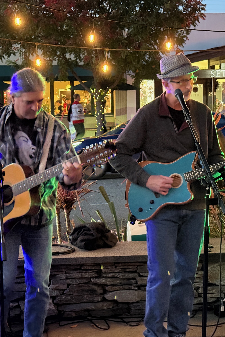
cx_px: 106
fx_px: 628
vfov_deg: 30.1
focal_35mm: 67
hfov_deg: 20.3
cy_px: 168
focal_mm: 6.76
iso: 640
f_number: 1.78
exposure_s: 1/24
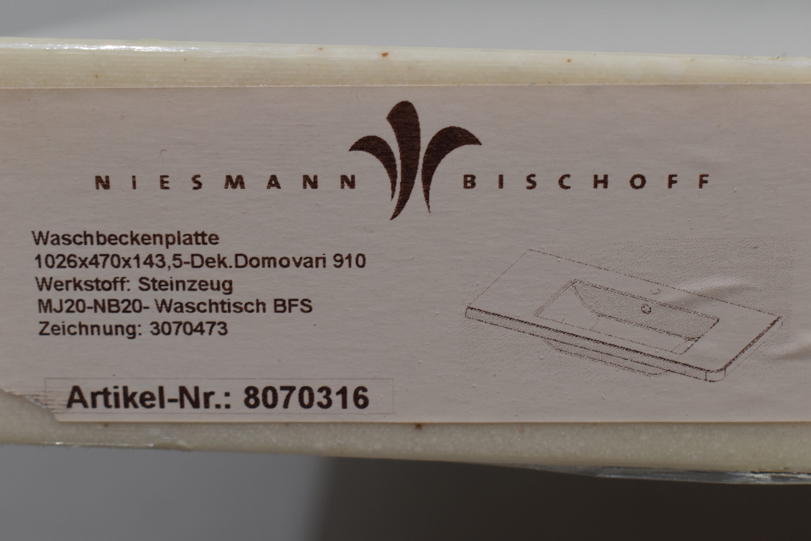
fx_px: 1284
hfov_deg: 35.1
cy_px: 270
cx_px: 406
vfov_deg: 23.8
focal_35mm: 57
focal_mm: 38
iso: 360
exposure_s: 1/60
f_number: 8
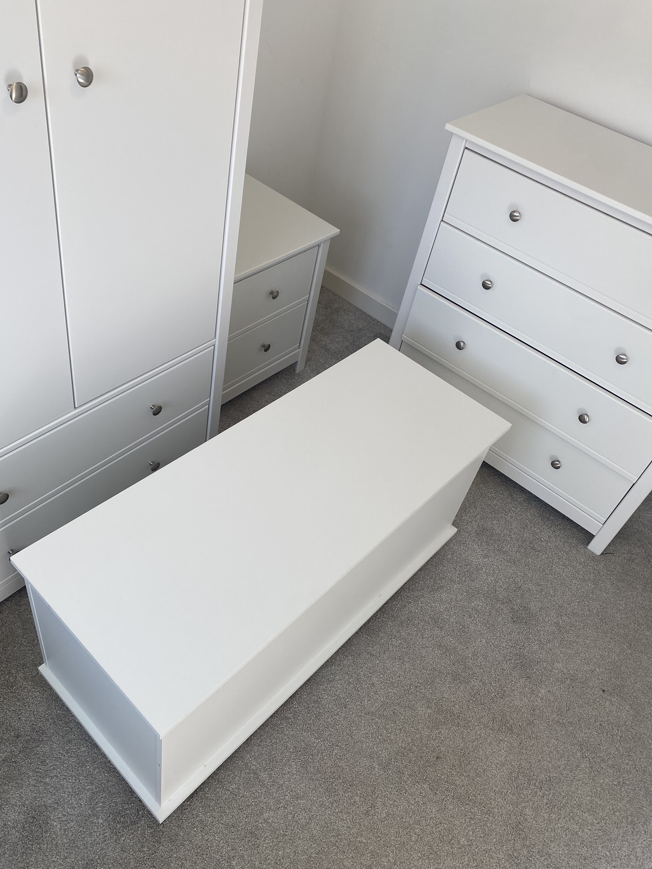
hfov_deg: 51.3
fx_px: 678
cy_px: 431
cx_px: 314
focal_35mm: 27
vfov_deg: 65.3
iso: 32
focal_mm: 4.25
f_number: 1.8
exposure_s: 1/214
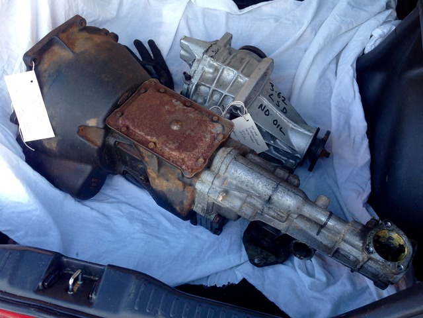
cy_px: 159
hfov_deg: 55.4
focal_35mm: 33
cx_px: 212
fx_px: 403
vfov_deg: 42.9
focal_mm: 4.12
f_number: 2.4
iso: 50
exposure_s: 1/60
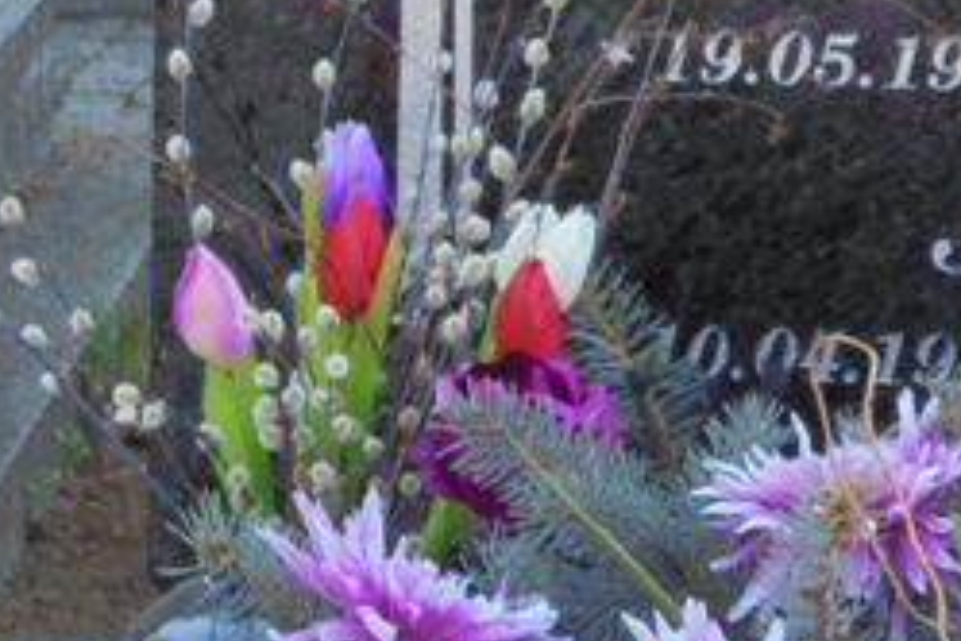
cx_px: 756
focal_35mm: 251
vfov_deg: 5.5
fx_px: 6700
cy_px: -108
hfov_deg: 8.2
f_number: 4.7
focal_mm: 16.9
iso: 100
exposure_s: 1/60
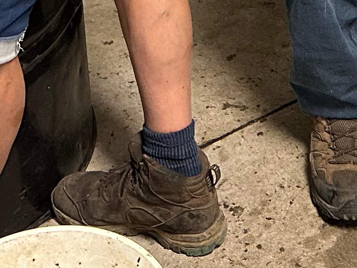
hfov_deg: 16.4
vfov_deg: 11.1
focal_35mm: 118
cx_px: 343
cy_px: -309
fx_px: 1217
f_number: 1.78
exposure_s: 1/60
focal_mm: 6.86
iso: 400
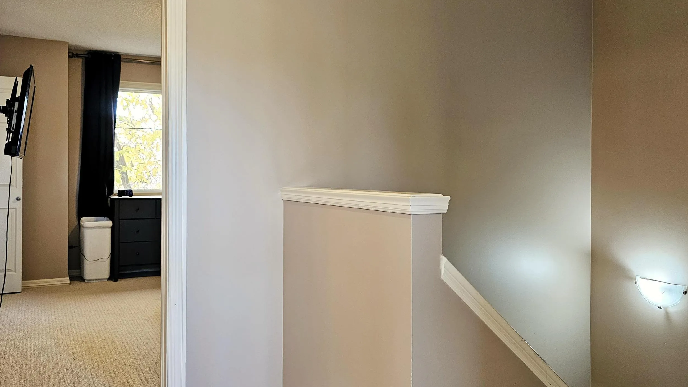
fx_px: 565
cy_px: 173
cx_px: 317
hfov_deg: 62.5
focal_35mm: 31
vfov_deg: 37.7
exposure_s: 1/120
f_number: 1.7
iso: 400
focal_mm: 6.3
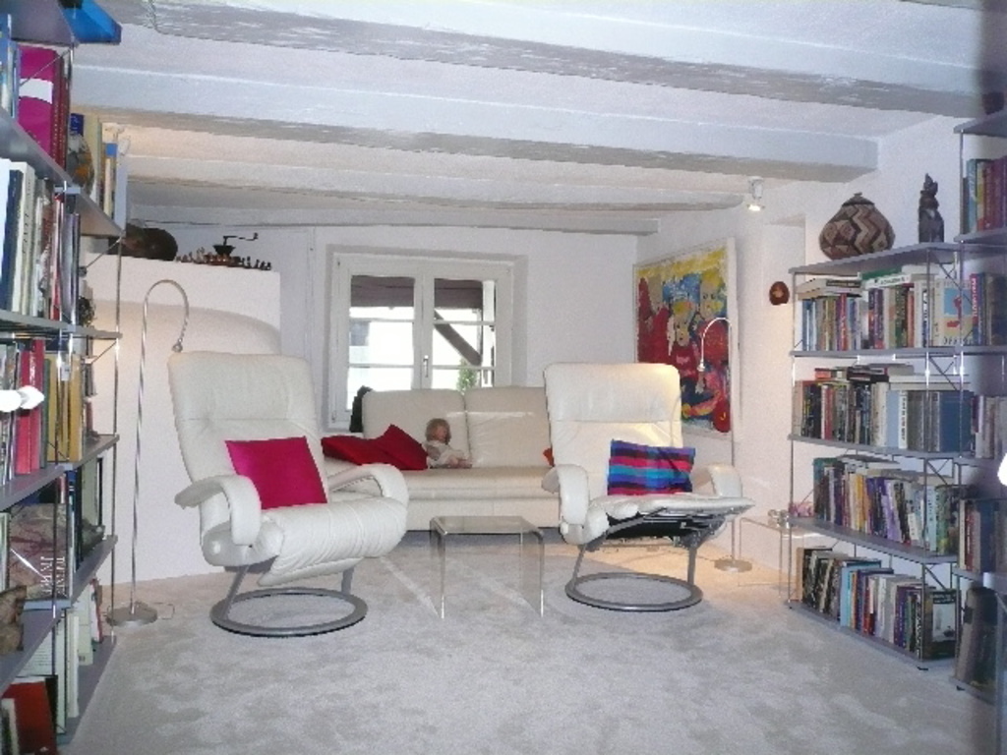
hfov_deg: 63.4
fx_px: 815
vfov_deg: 49.7
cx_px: 504
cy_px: 378
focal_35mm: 28
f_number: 2.8
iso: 320
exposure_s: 1/30
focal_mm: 4.6
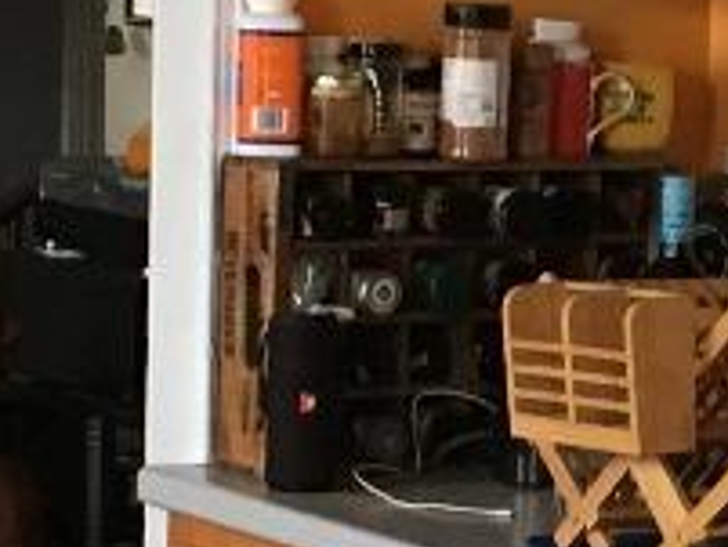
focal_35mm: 208
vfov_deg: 7.1
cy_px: 438
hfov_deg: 9.4
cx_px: 920
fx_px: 4377
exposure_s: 1/30
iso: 125
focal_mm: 4.15
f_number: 2.2
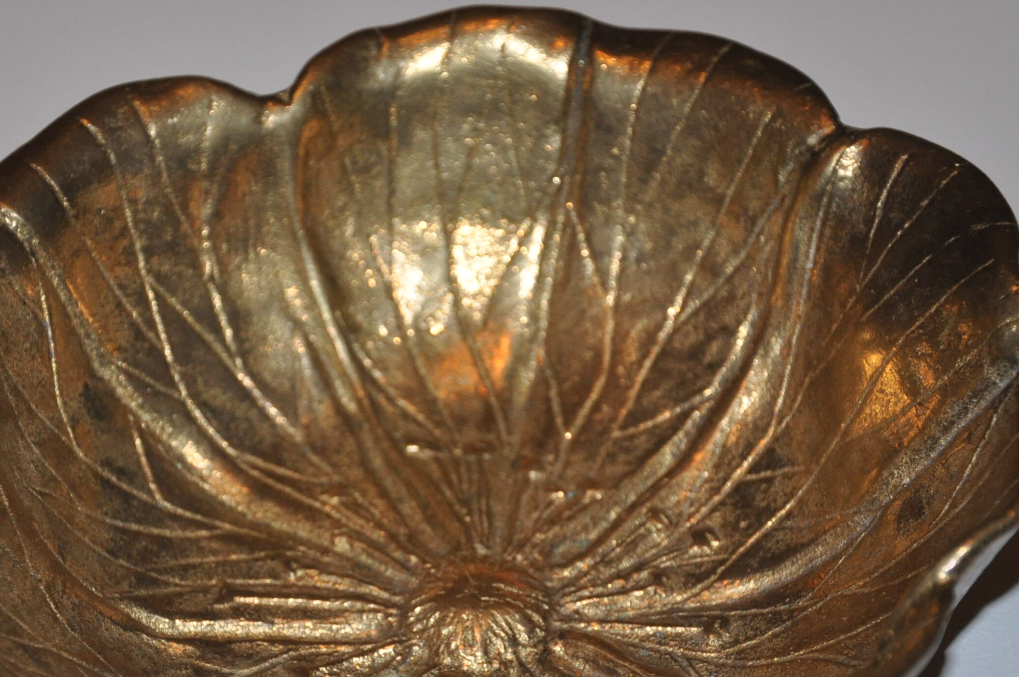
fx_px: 4325
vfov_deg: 8.9
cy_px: 491
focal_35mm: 153
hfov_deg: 13.4
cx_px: 440
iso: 800
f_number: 5.3
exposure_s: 1/60
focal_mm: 66
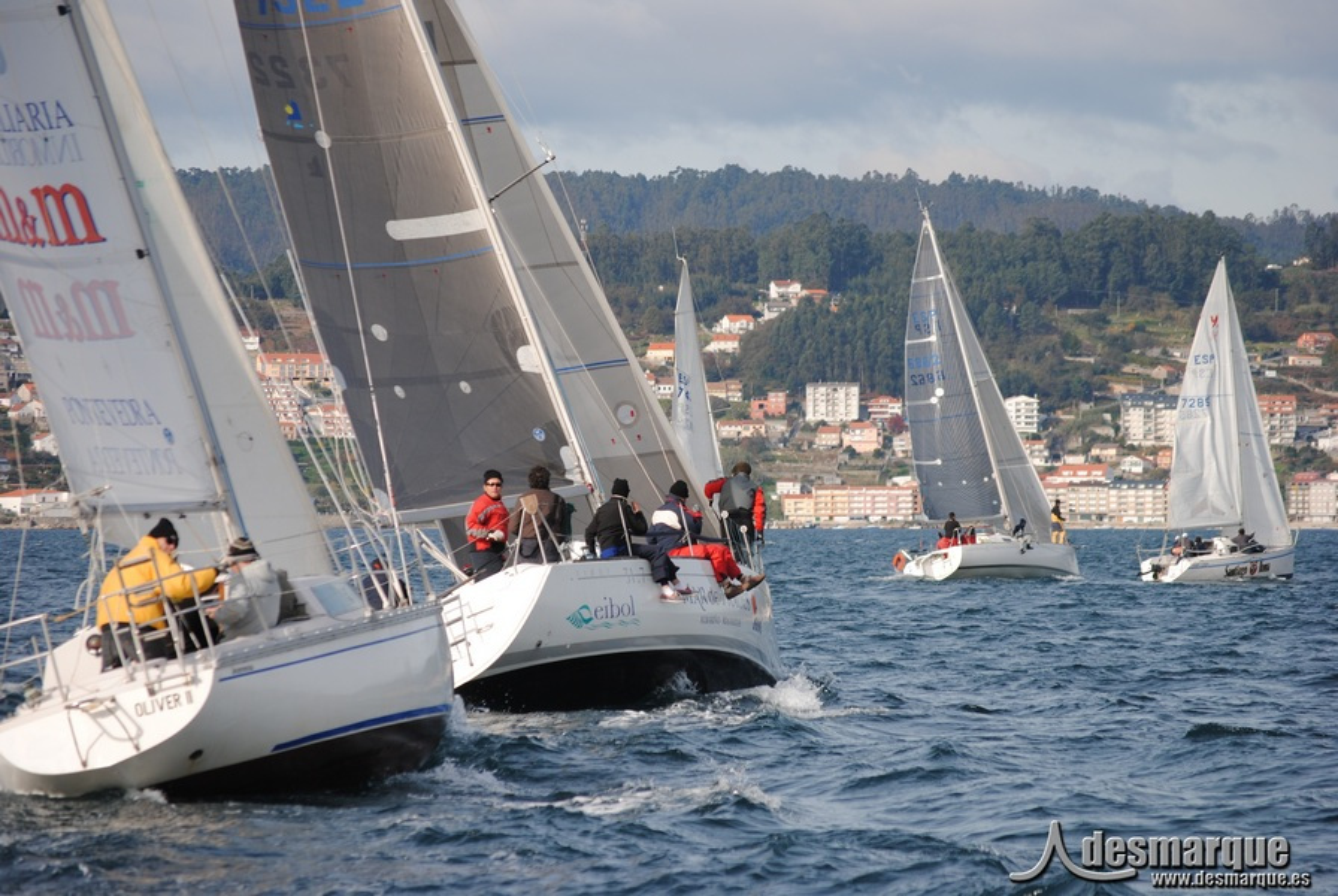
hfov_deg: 11.8
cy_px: 448
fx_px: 6475
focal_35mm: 174
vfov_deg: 7.9
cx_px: 669
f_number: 5.6
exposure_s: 1/500
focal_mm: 116
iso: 100
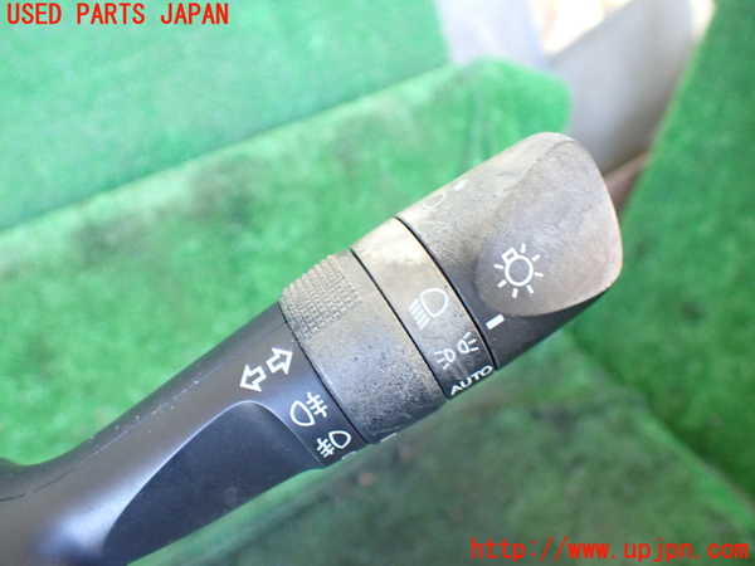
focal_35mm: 30
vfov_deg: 46.8
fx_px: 654
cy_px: 283
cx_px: 378
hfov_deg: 60.0
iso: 800
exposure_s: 1/60
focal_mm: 5.4
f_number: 2.3
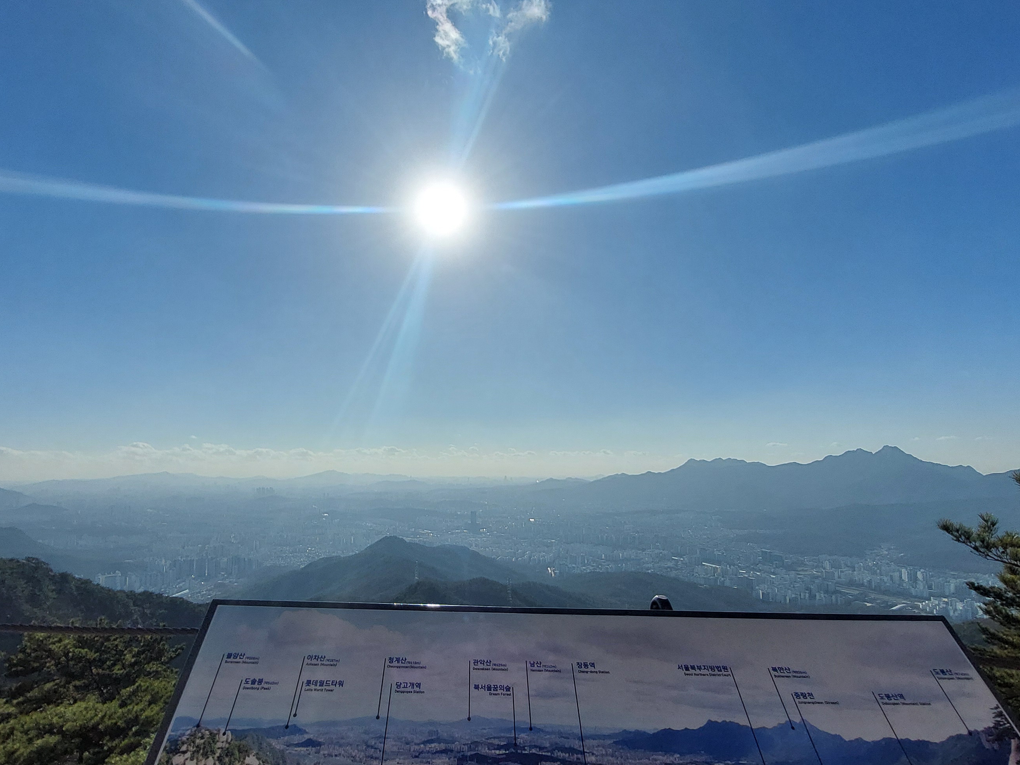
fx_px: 589
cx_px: 455
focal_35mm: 20
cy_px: 424
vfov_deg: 65.8
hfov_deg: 81.5
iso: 50
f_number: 2.2
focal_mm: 1.74
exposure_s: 1/4368
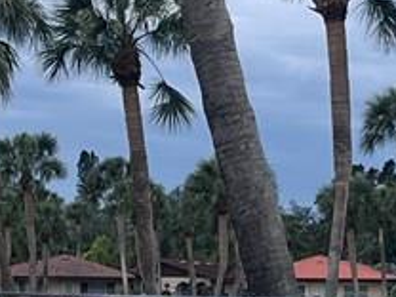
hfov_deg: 9.9
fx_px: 2288
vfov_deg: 7.1
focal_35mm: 200
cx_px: 164
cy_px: 613
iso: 50
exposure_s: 1/1862
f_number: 1.6
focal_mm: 5.1
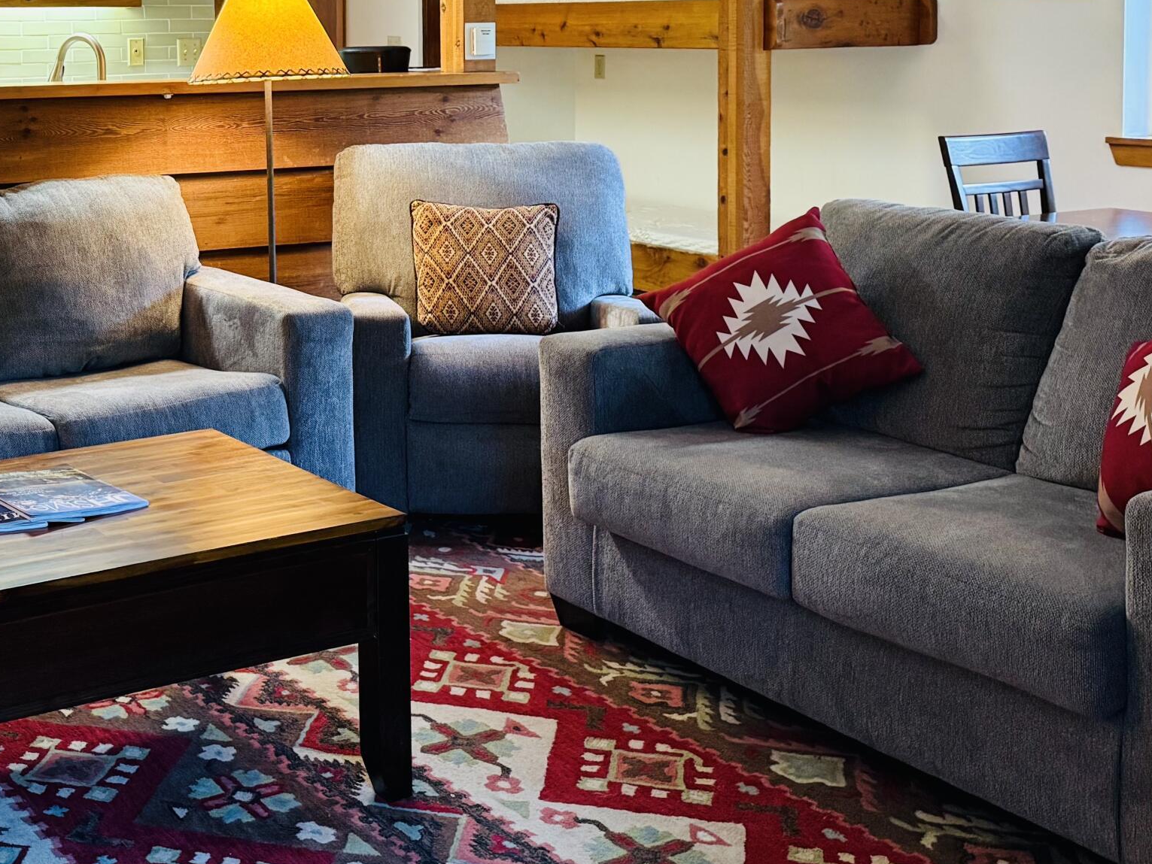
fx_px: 1565
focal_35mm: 47
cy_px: 81
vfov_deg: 29.6
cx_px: 219
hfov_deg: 38.8
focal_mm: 6.76
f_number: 1.78
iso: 400
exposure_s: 1/60
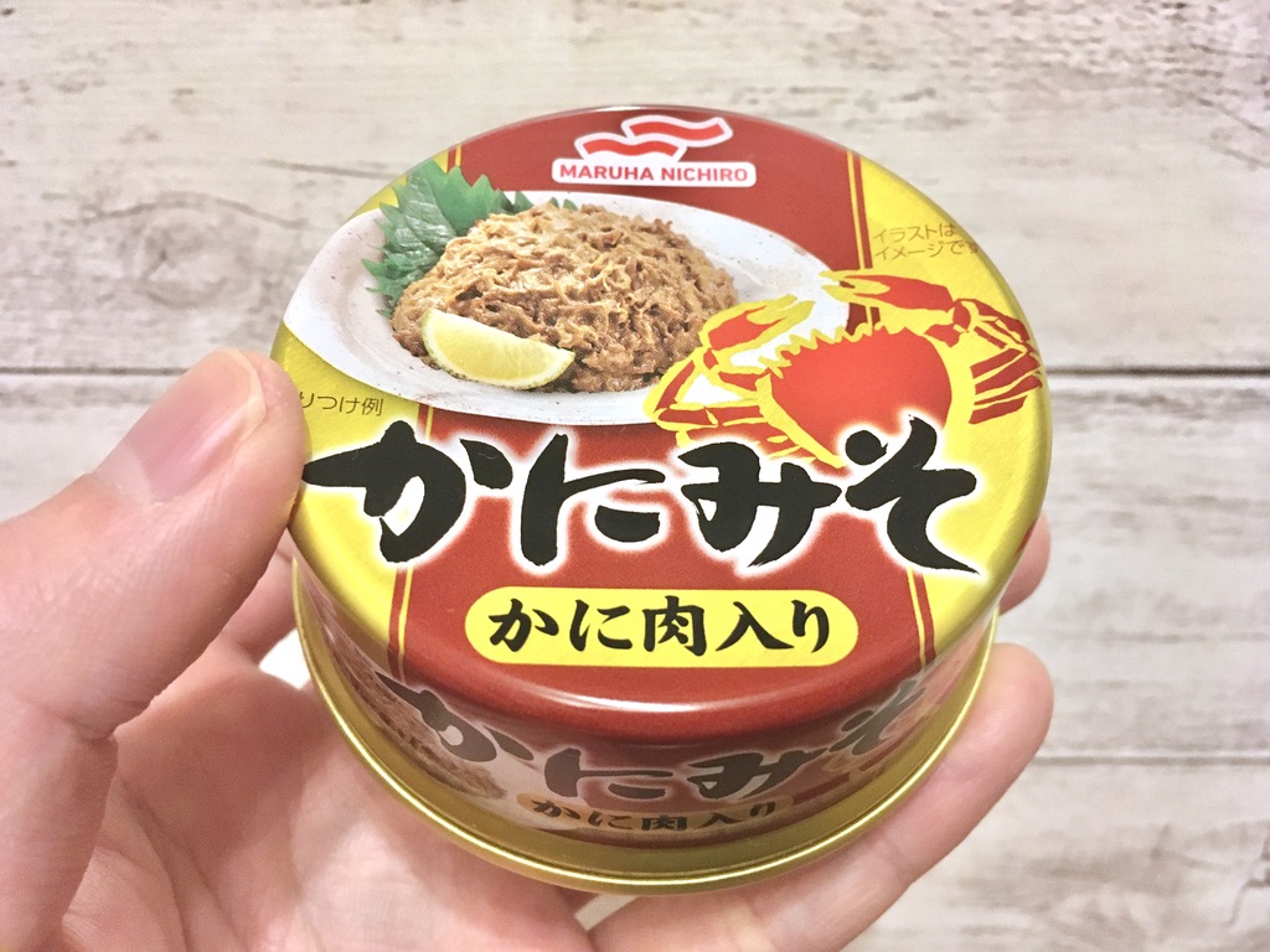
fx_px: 1064
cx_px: 635
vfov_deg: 48.2
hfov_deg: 61.7
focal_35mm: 29
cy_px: 476
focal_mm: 4.15
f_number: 2.2
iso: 320
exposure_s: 1/15
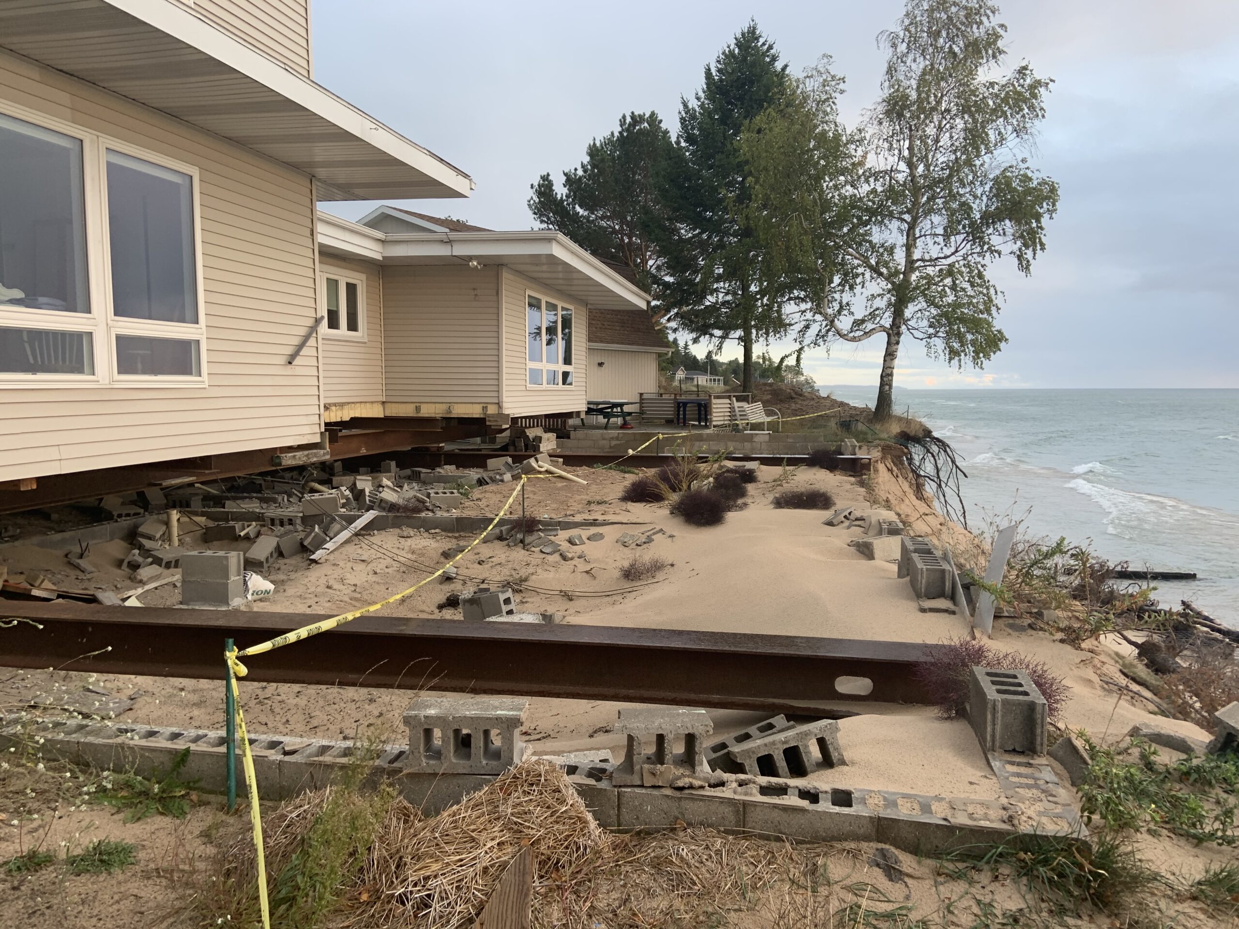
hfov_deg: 67.3
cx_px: 620
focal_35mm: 26
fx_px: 931
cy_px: 464
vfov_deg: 53.1
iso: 40
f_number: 1.8
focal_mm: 4.25
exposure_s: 1/122
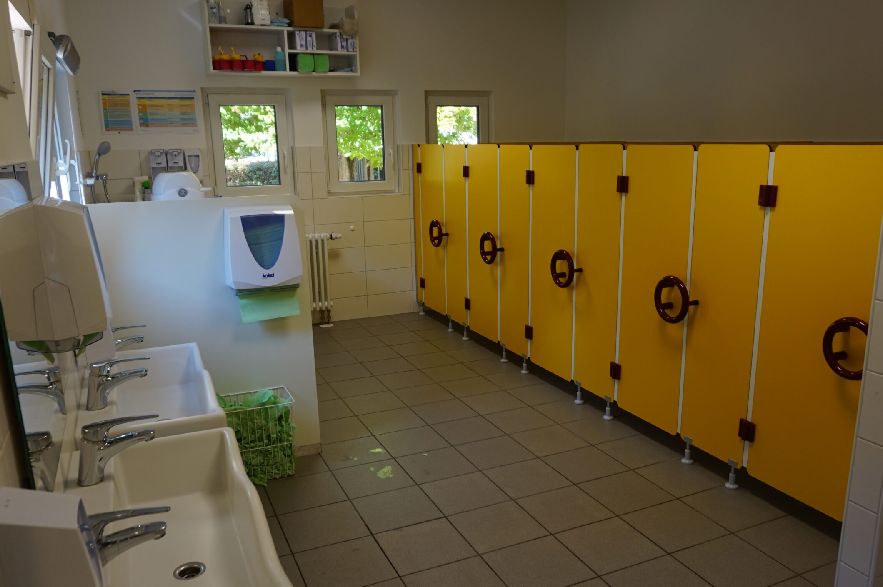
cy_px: 321
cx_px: 470
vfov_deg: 44.8
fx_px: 711
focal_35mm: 29
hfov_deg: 63.6
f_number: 4
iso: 125
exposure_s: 1/60
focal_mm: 16
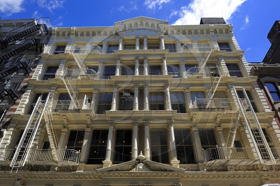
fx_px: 186
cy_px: 93
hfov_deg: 73.8
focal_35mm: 24
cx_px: 140
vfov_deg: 53.0
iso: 200
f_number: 9
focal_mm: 24
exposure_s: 1/250
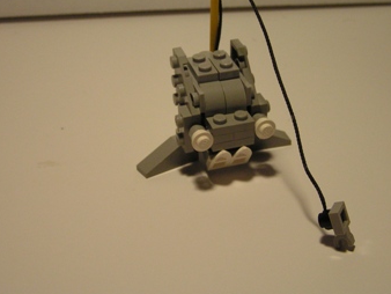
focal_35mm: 57
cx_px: 213
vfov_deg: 25.6
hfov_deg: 33.7
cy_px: 99
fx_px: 644
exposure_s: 1/60
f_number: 2.8
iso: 125
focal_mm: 6.8
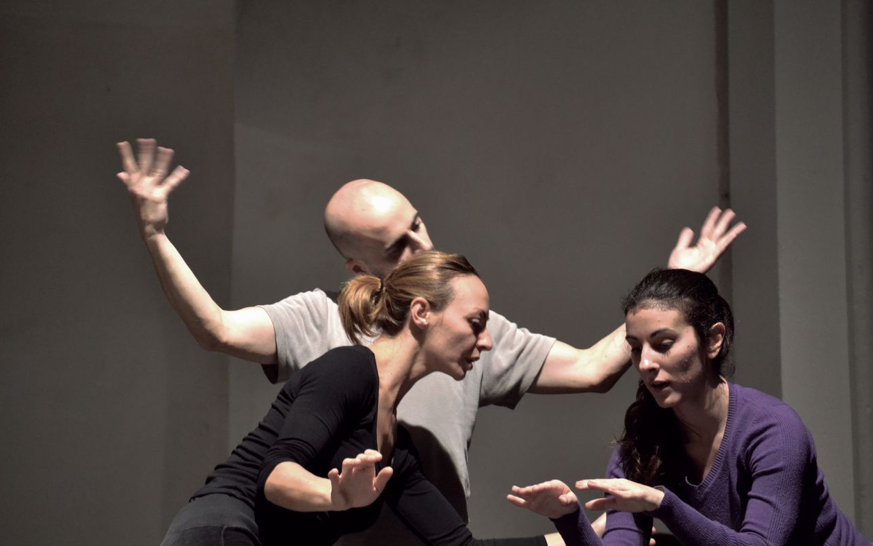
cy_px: 282
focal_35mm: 141
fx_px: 3355
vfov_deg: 9.3
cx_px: 436
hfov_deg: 14.8
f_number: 4.5
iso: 3200
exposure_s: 1/50
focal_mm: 92
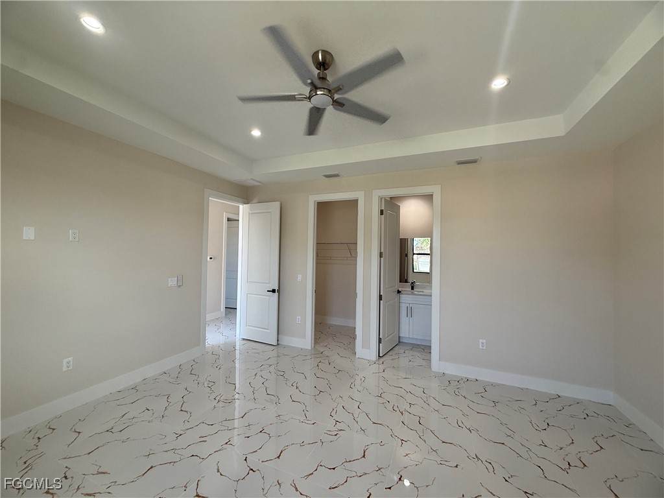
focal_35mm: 14
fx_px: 269
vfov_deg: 85.7
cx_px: 332
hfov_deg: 102.1
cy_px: 249
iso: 100
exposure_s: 1/120
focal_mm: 2.22
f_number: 2.2
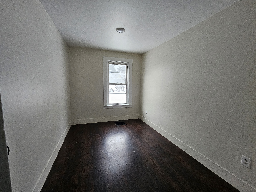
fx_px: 96
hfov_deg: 106.2
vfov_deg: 89.9
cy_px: 96
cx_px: 128
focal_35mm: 13
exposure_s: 1/77.4
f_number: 2.2
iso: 400
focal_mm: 2.2
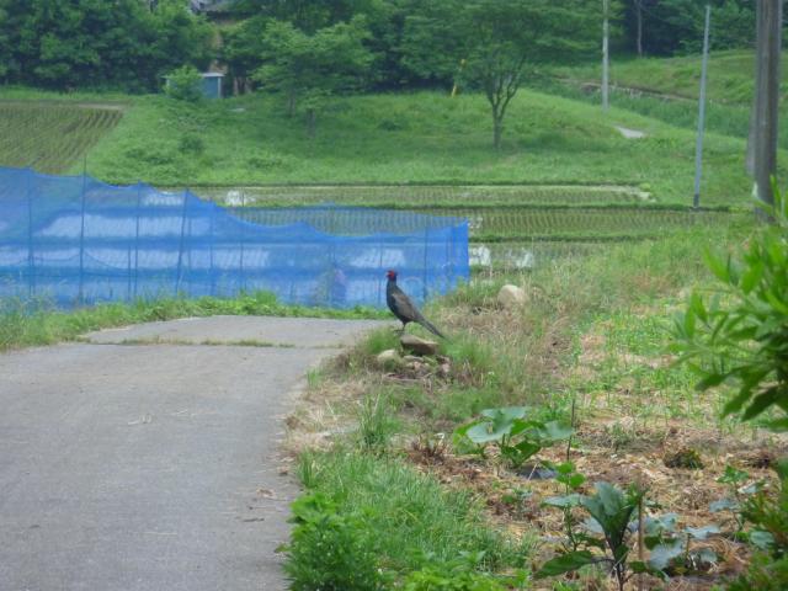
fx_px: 3187
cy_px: 296
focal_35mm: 140
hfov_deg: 14.1
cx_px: 394
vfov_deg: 10.6
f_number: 5.9
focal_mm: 25.2
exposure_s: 1/30
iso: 400
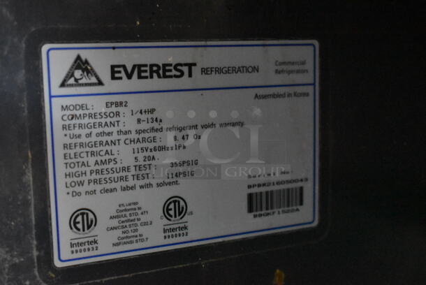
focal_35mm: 52
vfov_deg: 25.8
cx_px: 213
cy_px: 142
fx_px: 622
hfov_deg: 37.8
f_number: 4.5
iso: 10000
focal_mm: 35
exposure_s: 1/60
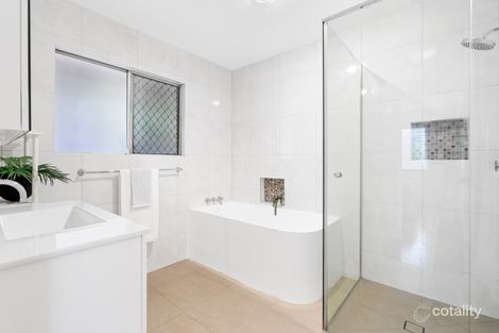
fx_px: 222
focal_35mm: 16
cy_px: 166
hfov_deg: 96.8
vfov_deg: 73.7
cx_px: 250
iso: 800
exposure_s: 1/3
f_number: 7.1
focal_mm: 16
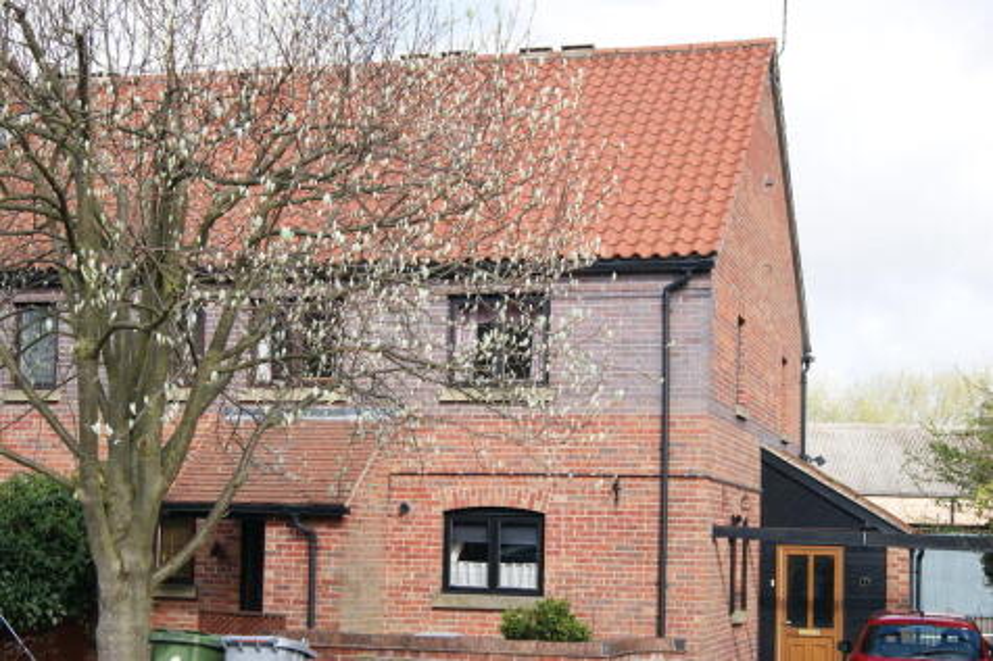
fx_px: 1654
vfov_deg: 22.6
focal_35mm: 60
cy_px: 330
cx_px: 496
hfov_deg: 33.4
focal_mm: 40
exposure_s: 1/160
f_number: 9
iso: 100
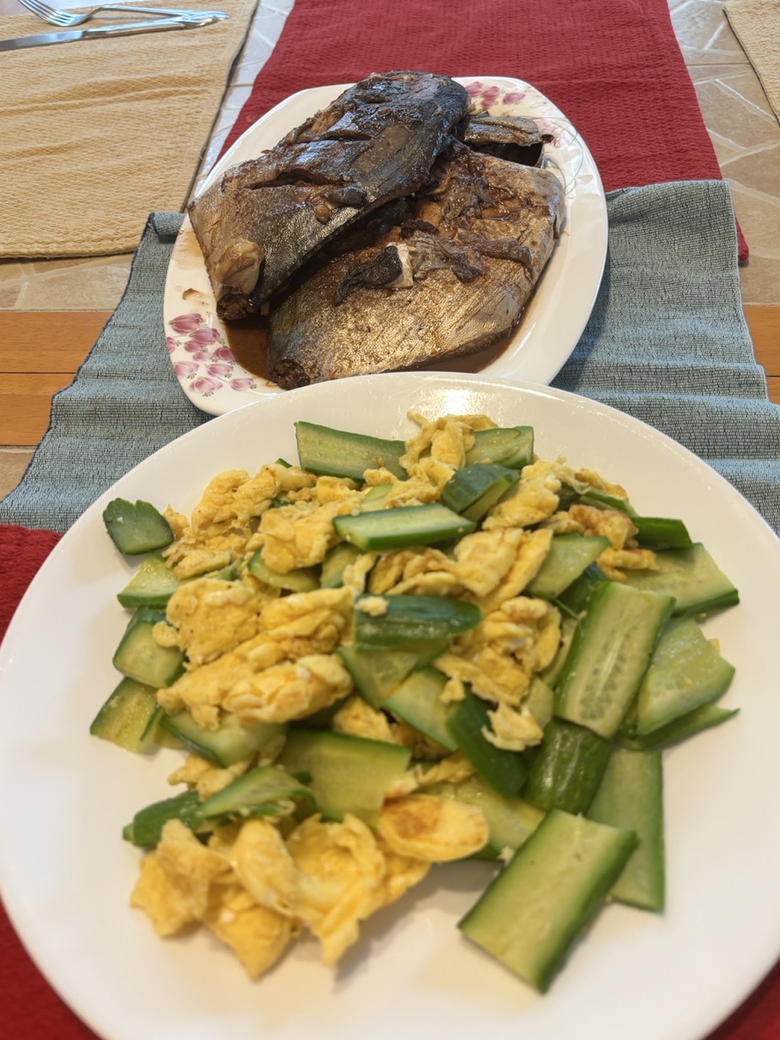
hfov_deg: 51.3
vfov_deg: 65.3
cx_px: 385
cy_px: 523
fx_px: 812
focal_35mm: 27
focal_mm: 5.96
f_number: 1.6
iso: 125
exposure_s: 1/60
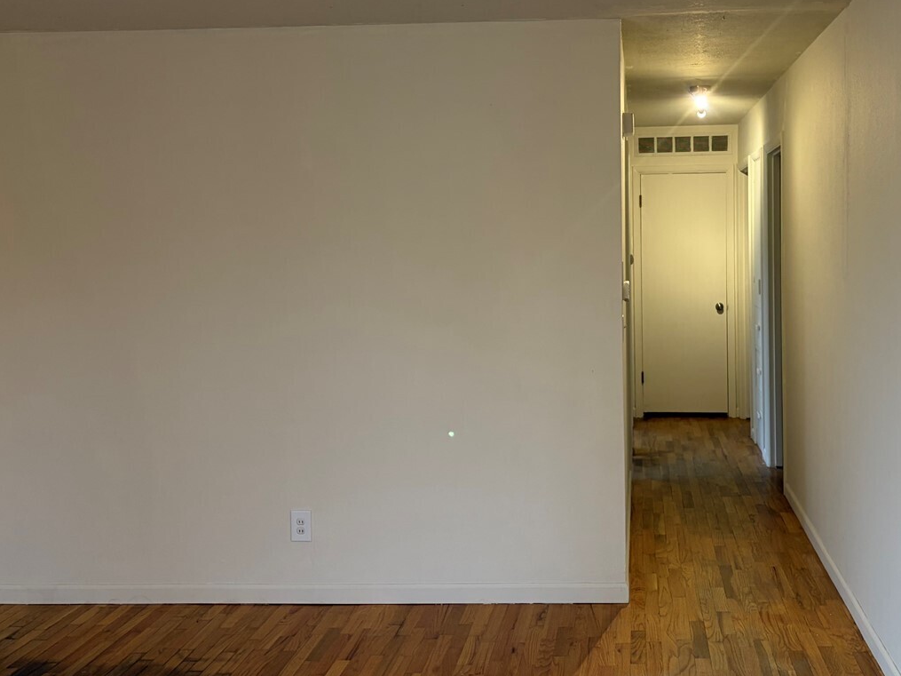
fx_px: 1067
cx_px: 581
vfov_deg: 35.0
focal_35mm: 41
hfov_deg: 45.3
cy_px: 272
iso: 125
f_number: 1.6
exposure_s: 1/60
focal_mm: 5.96
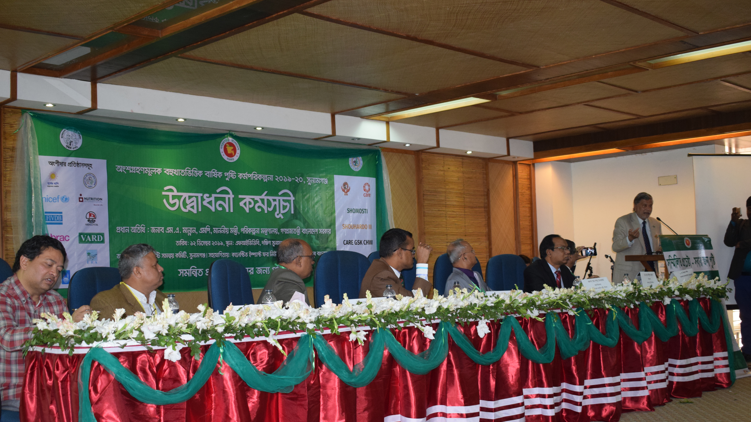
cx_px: 369
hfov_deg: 45.5
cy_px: 246
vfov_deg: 26.5
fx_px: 896
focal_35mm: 45
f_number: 4.2
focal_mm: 28
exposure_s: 1/60
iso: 1250
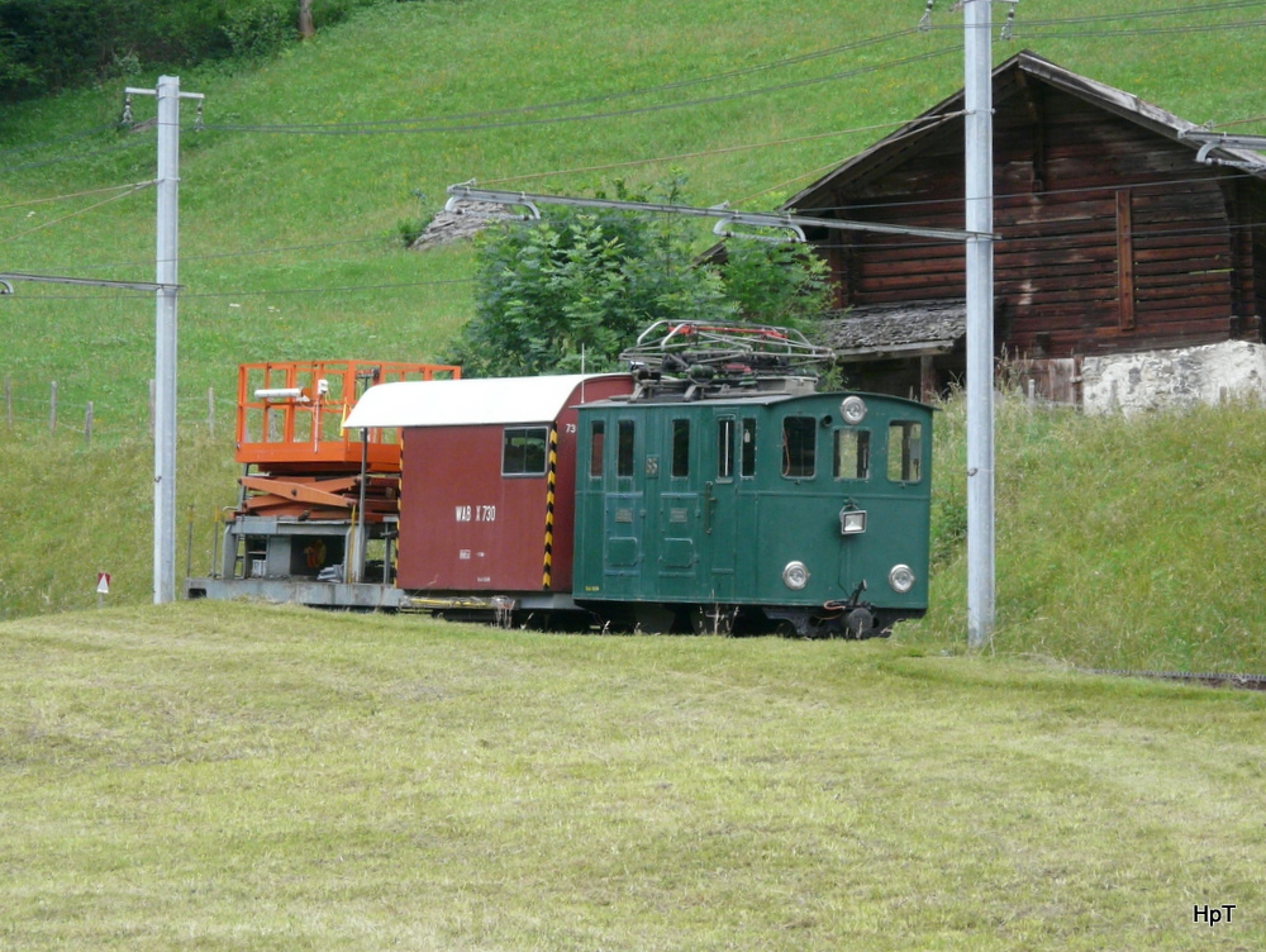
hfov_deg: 9.6
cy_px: 476
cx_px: 633
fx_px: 7541
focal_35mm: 206
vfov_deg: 7.2
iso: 250
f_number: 4
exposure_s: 1/320
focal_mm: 33.8
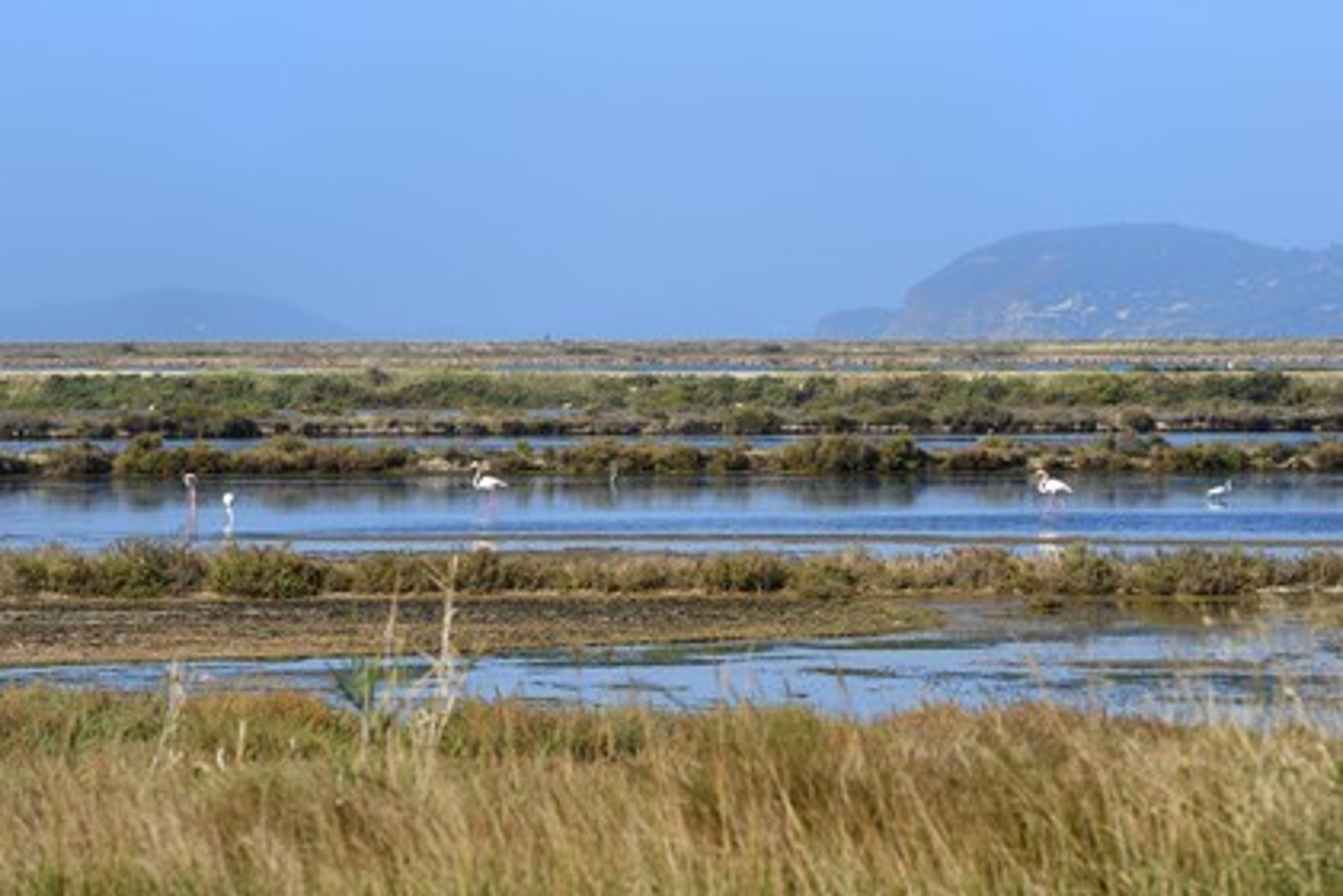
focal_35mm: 200
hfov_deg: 10.3
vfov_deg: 6.9
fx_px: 7461
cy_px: 448
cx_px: 672
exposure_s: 1/320
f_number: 10
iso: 200
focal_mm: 200
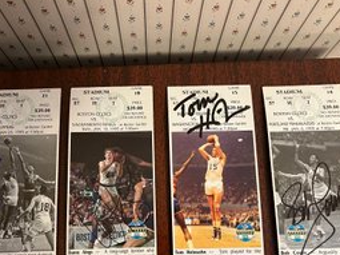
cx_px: 159
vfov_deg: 40.3
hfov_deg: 52.6
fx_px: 344
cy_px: 162
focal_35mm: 35
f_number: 1.6
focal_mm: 5.1
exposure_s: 1/40
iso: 640
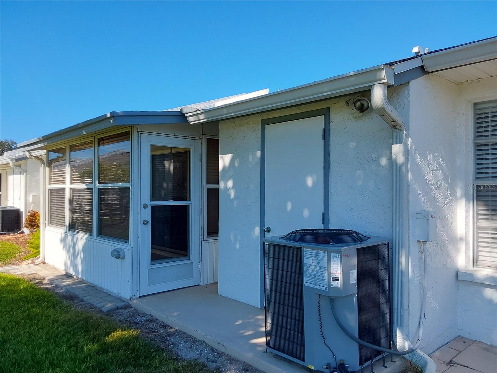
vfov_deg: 49.7
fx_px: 402
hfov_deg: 63.4
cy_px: 186
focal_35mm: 28
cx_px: 248
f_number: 1.9
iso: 50
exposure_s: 1/1260
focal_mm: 2.91
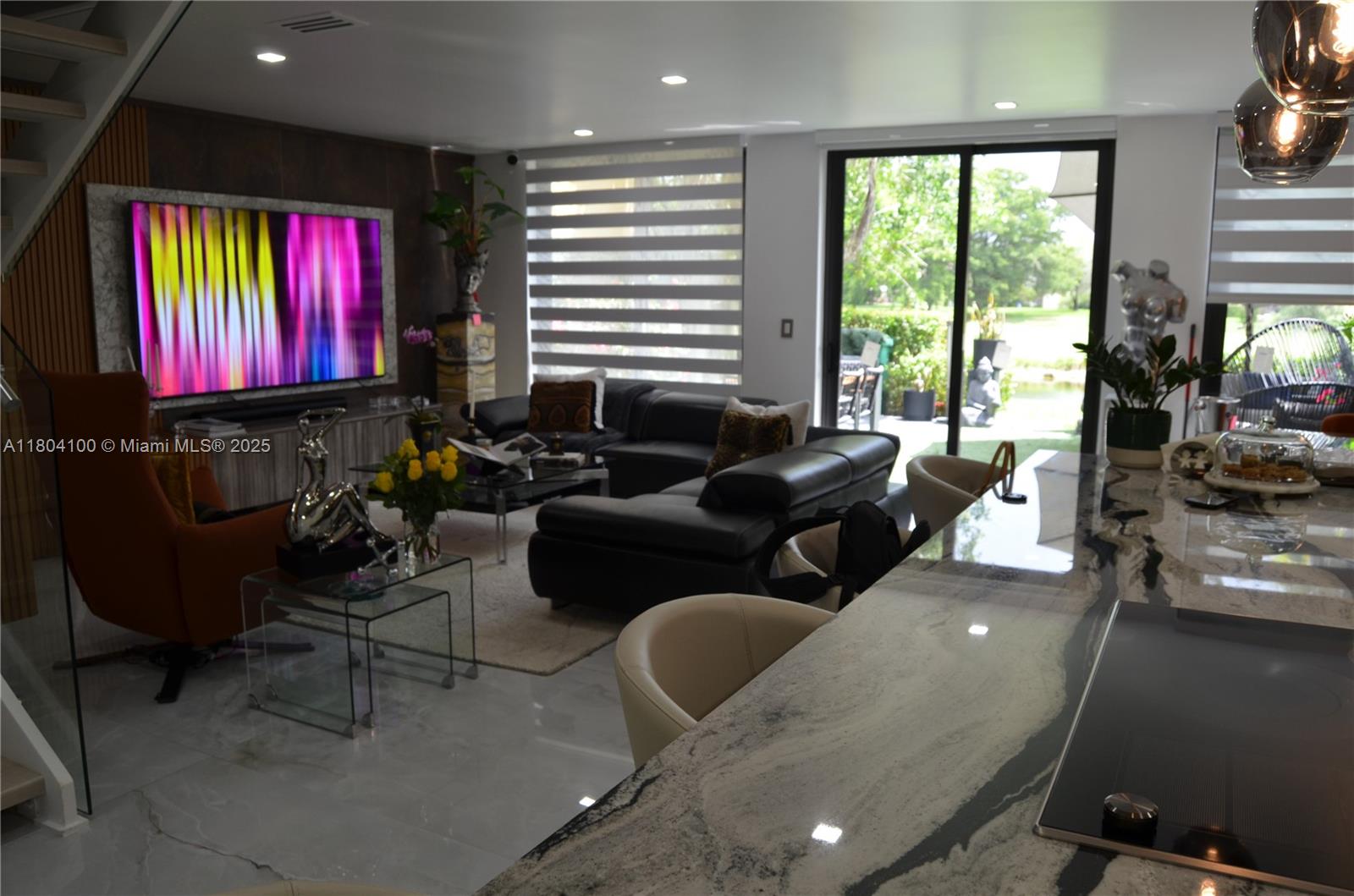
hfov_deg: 67.5
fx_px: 1013
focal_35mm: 27
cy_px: 448
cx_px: 677
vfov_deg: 47.7
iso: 220
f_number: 5.6
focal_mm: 18
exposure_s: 1/60
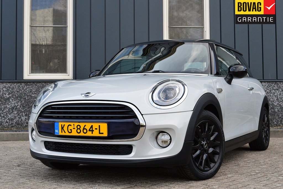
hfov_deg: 36.9
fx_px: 425
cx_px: 142
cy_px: 94
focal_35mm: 54
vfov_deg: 25.1
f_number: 10
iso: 800
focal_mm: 36
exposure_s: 1/320
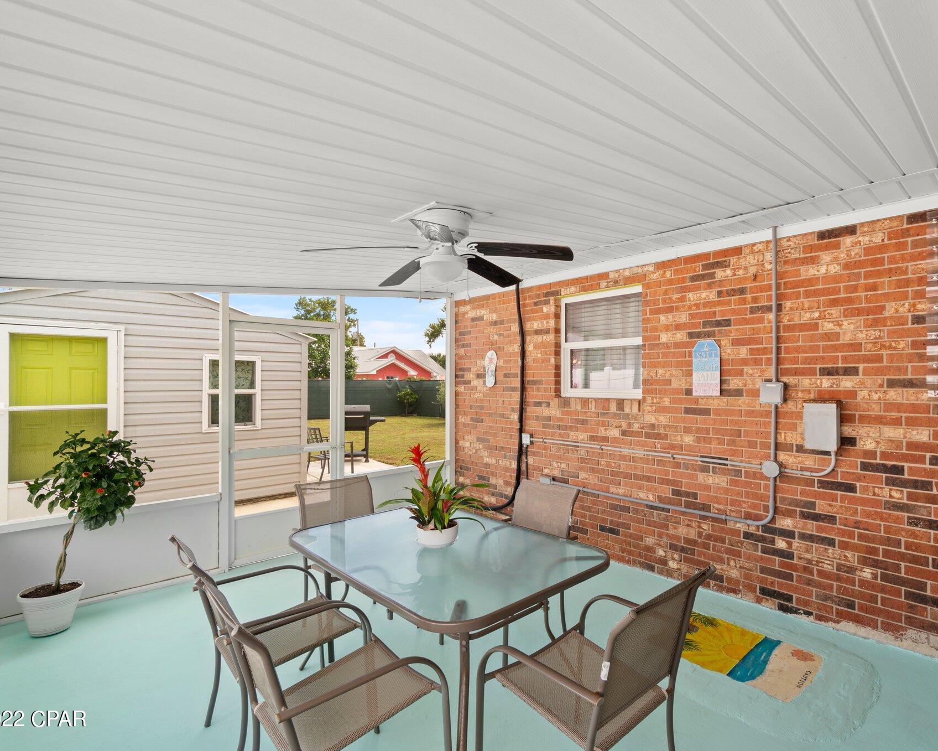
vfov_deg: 77.0
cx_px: 526
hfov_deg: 89.2
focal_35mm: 17
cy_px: 376
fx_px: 472
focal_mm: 10
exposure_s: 1
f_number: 8
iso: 100
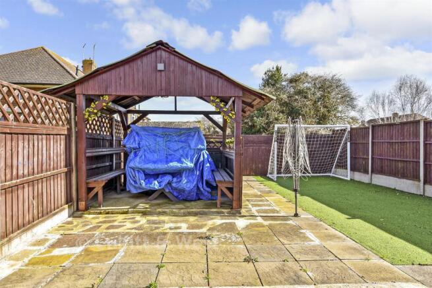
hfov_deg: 81.2
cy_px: 144
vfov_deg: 59.5
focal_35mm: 21
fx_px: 252
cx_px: 216
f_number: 8
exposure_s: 1/250
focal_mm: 14
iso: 200
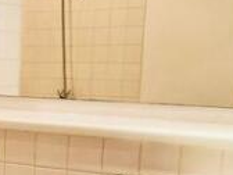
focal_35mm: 97
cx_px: -33
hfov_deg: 19.3
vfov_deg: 15.0
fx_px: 653
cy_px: 173
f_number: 1.8
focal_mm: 3.99
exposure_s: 1/17
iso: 40
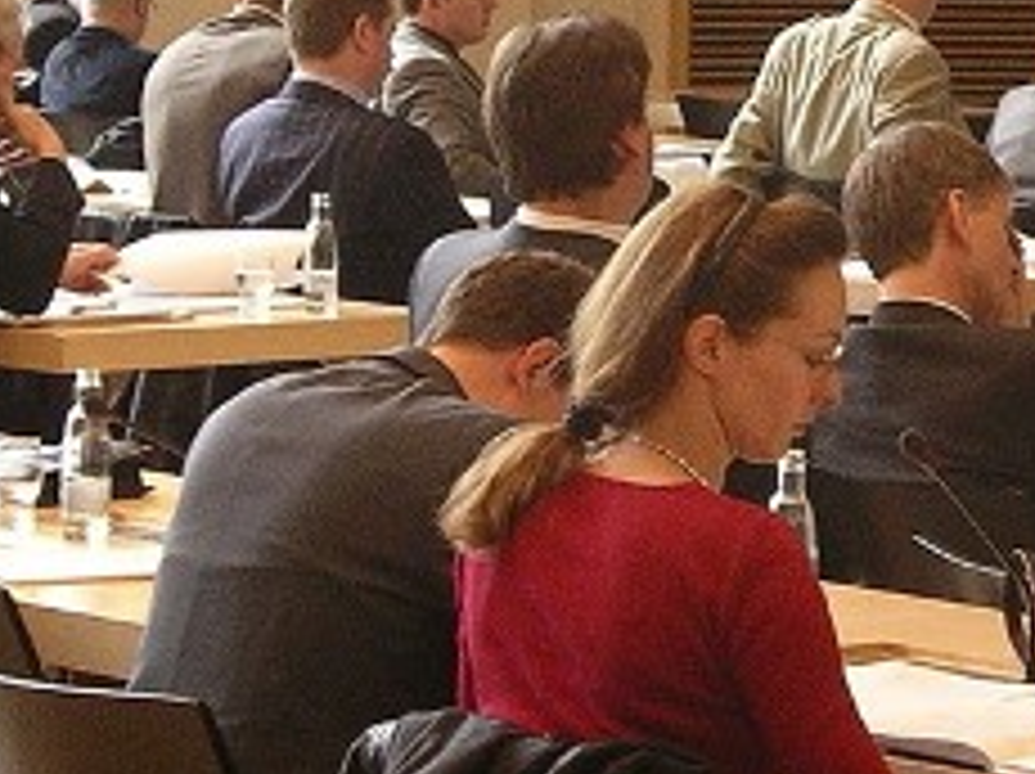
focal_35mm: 216
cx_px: 950
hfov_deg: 9.1
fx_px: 6452
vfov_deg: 6.9
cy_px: 270
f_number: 3.3
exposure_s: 1/46
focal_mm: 12.8
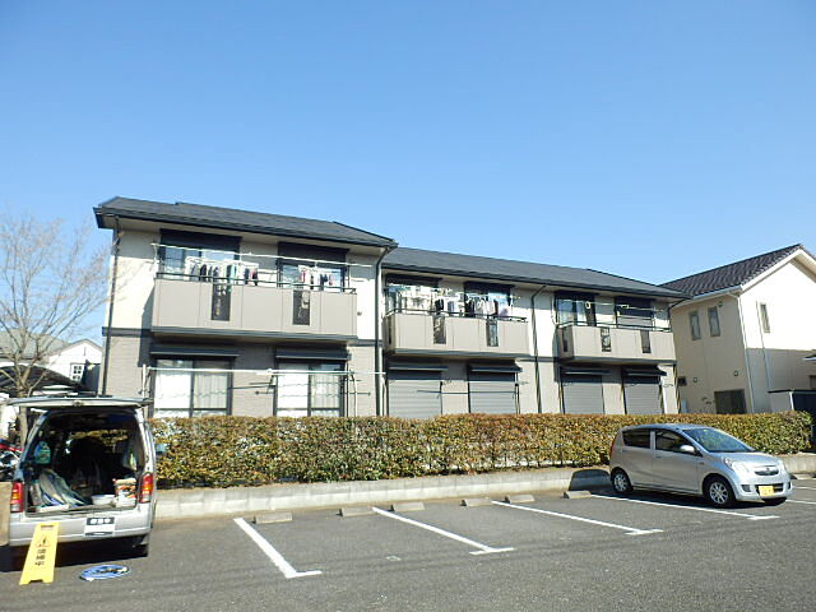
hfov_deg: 71.6
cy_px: 306
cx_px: 408
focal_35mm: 24
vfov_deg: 56.8
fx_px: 566
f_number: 7.9
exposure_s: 1/100
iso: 80
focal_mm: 4.2
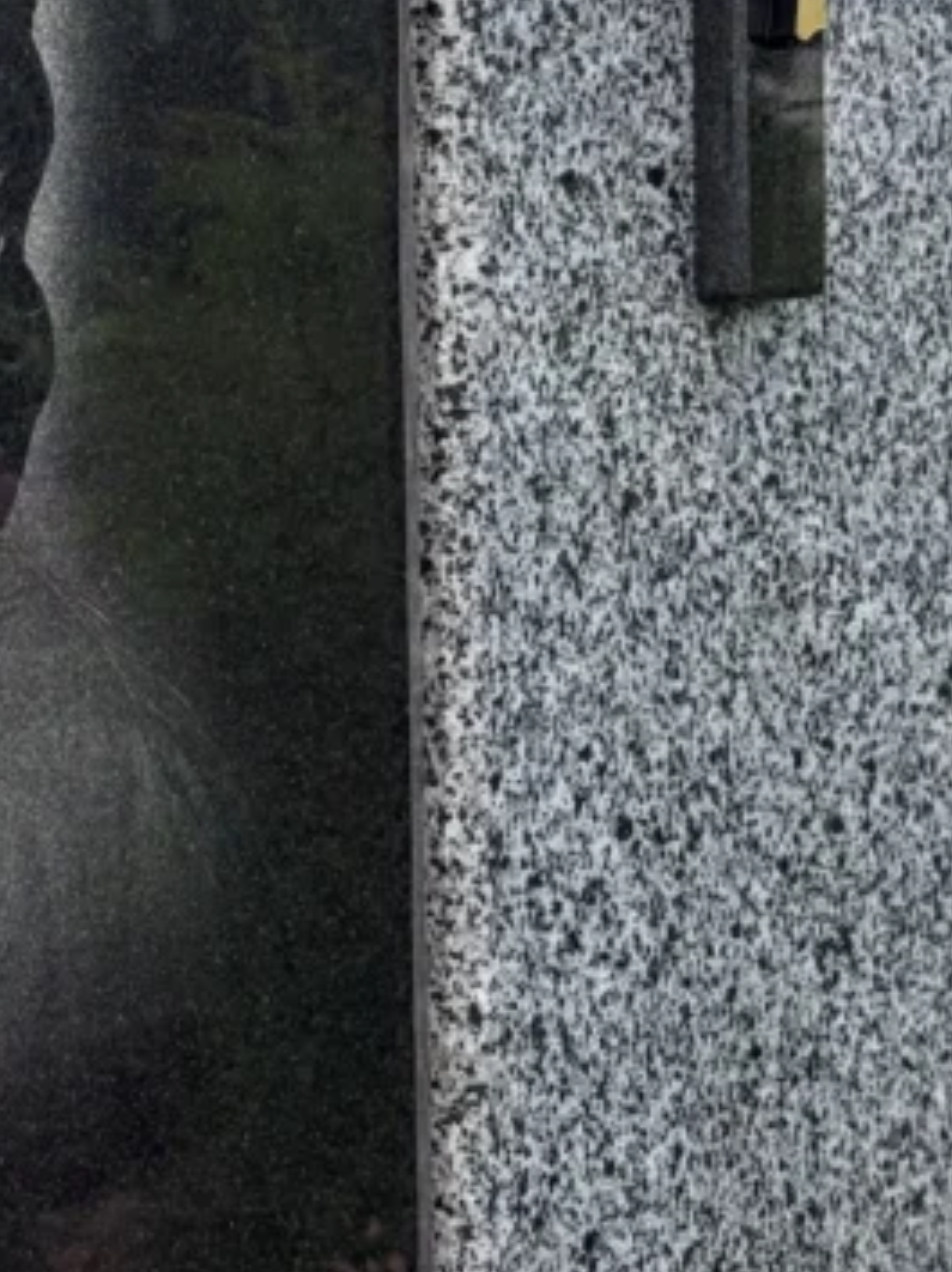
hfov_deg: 10.5
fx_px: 5103
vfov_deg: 14.2
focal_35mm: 139
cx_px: -219
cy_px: 446
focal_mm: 6.76
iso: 100
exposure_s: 1/712
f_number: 1.78
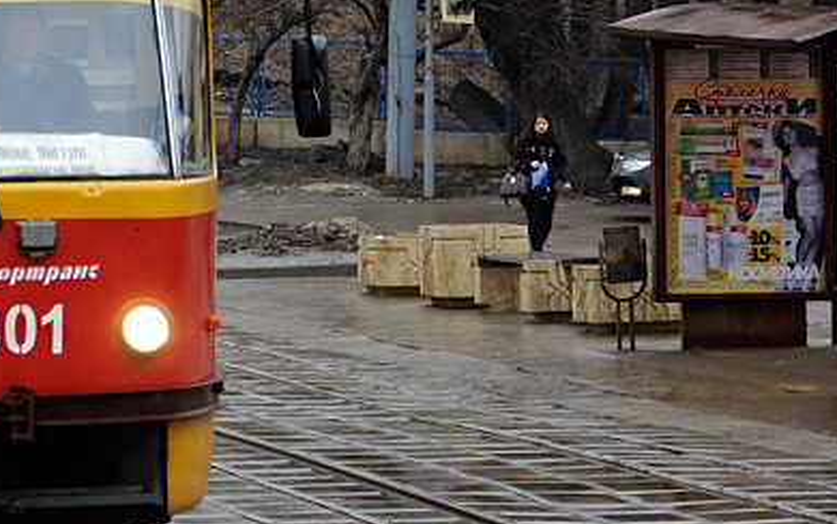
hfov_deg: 8.9
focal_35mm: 235
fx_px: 5362
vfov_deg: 5.6
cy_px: 46
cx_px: -49
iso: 400
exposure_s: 1/200
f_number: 5
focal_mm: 50
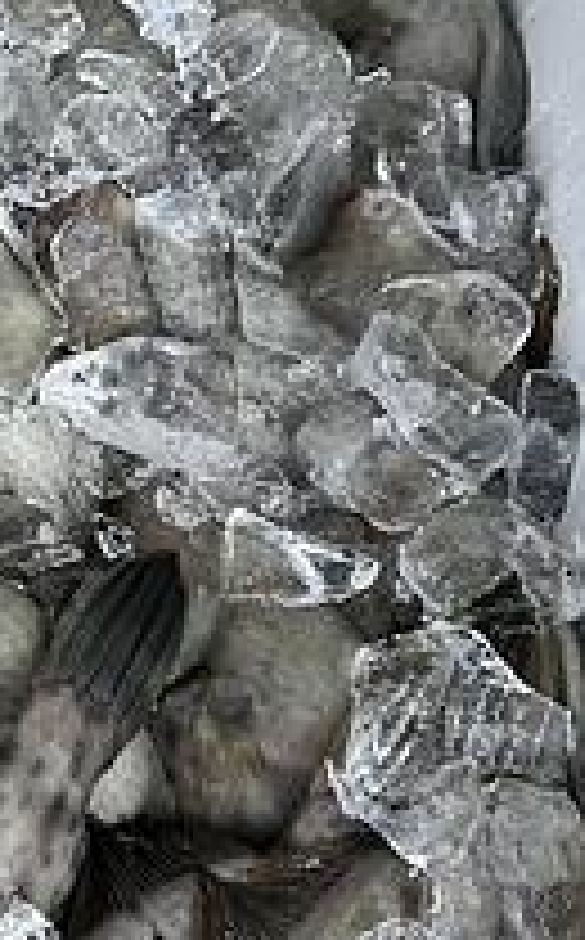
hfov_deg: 18.5
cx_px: -133
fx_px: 1689
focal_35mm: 66
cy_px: 427
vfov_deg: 31.1
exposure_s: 1/60
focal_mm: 5.7
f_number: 1.5
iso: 320
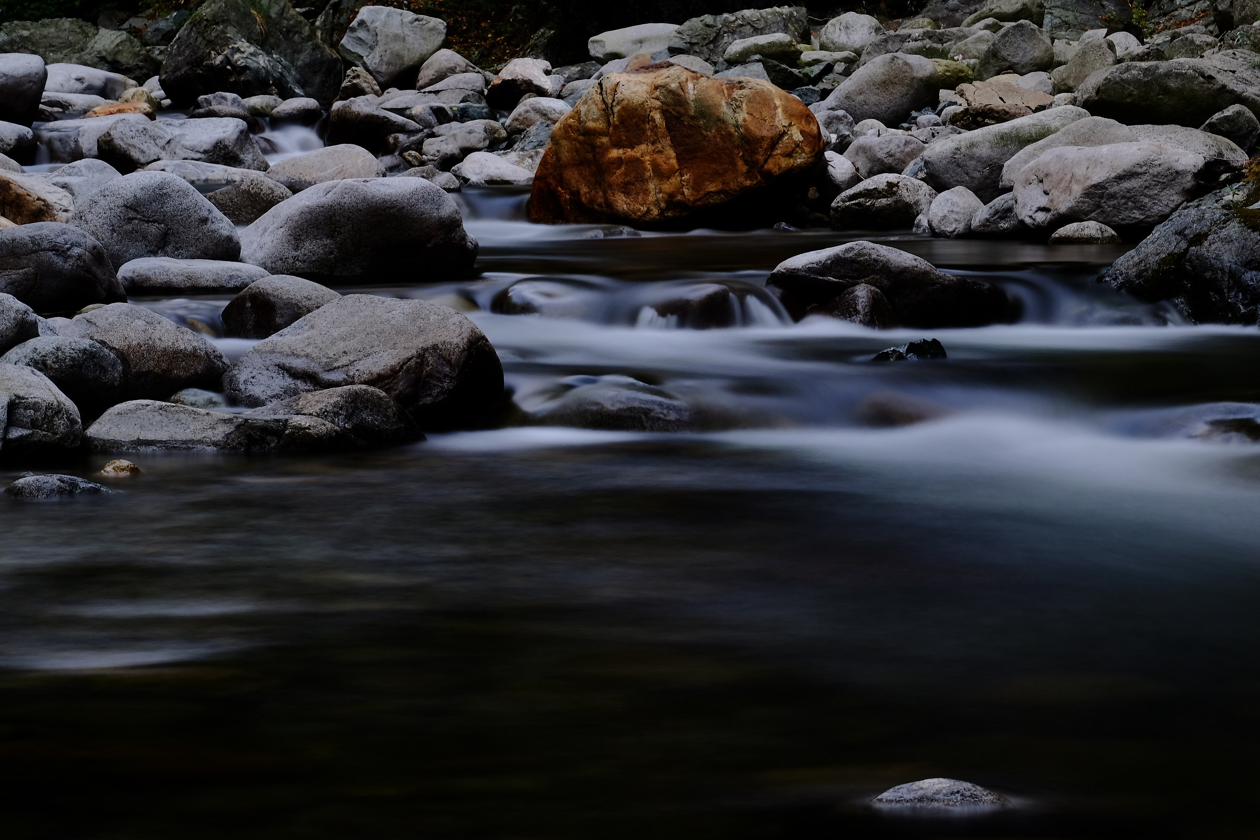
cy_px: 420
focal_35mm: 105
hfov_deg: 19.5
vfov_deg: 13.0
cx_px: 630
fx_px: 3675
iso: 200
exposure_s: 30
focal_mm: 70.2
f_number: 14
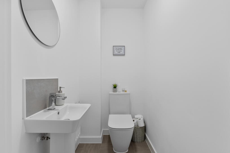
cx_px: 115
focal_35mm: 16
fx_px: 102
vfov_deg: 73.8
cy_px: 76
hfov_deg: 96.7
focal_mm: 15
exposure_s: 1/15
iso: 400
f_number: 8
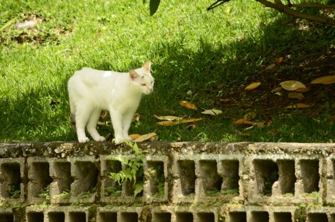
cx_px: 168
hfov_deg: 4.6
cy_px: 111
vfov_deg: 3.0
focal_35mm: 450
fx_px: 4178
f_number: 5.6
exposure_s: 1/125
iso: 100
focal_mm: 300
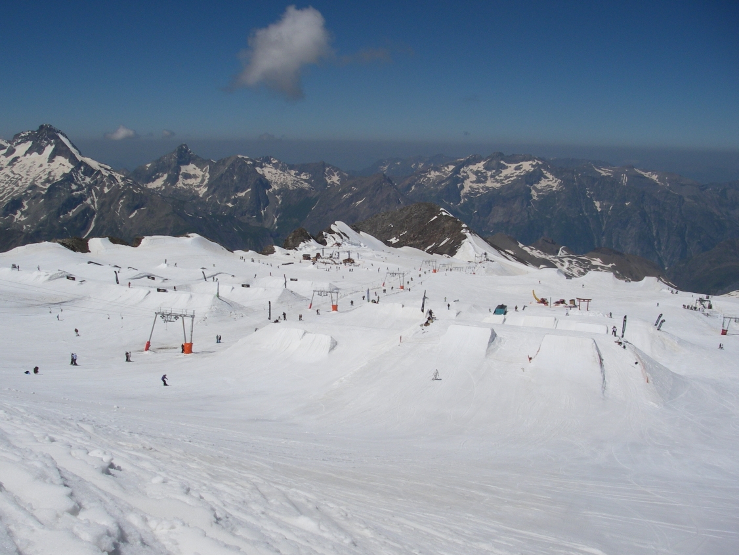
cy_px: 278
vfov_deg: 37.7
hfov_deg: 49.0
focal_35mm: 38
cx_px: 370
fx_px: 811
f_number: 6.6
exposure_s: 1/1250
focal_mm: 6.3
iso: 80
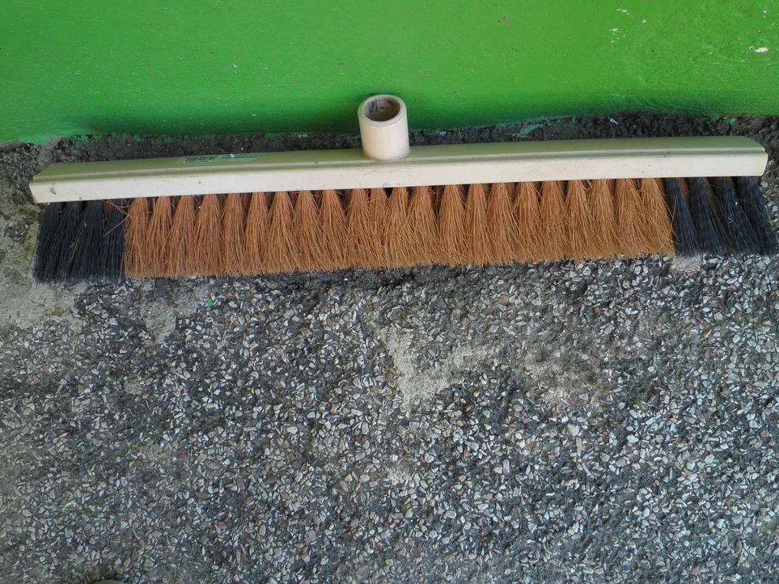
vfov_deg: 51.3
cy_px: 286
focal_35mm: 27
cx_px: 400
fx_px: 608
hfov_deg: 65.3
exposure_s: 1/40
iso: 64
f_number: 2.8
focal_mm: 4.7
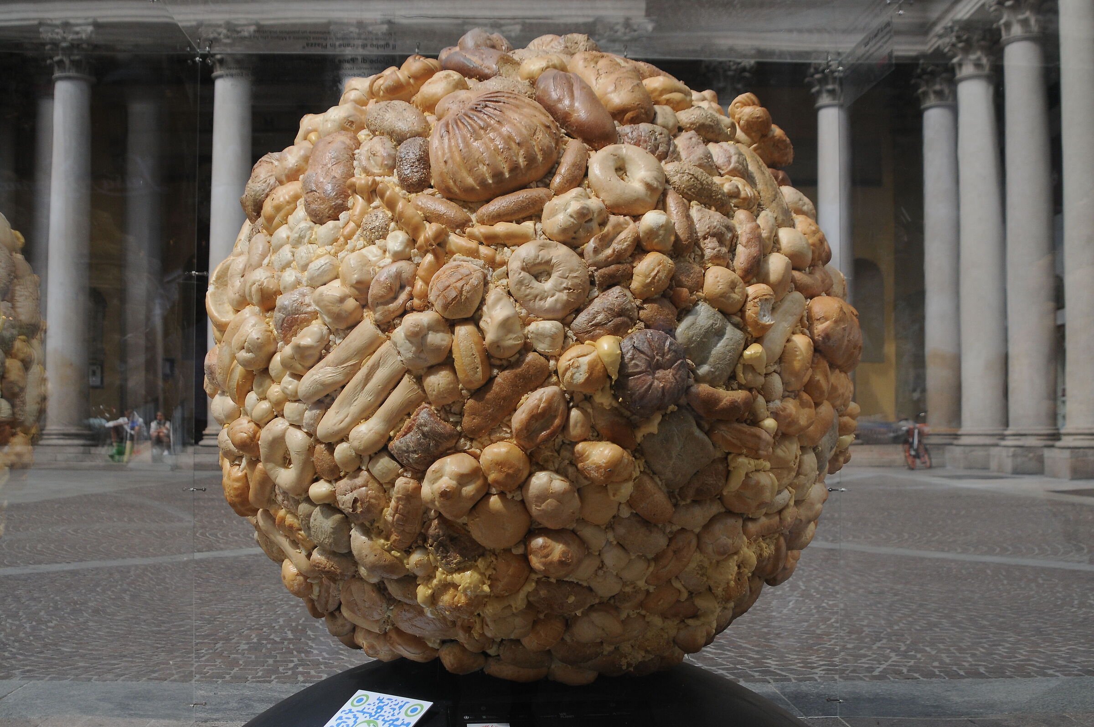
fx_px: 1275
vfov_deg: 31.8
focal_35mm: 42
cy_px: 364
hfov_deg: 46.4
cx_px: 547
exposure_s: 1/1600
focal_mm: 28
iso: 400
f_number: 6.3
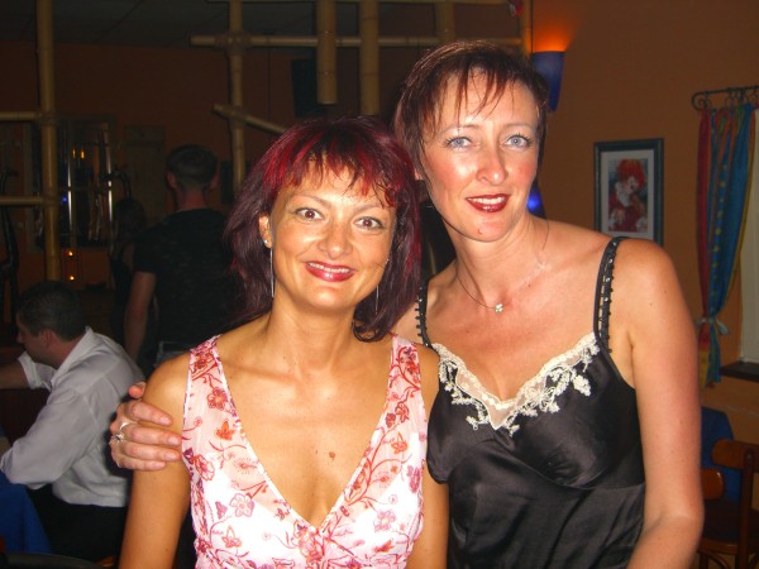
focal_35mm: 38
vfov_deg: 37.7
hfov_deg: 49.0
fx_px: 833
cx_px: 380
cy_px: 284
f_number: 2.8
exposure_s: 1/60
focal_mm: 7.9
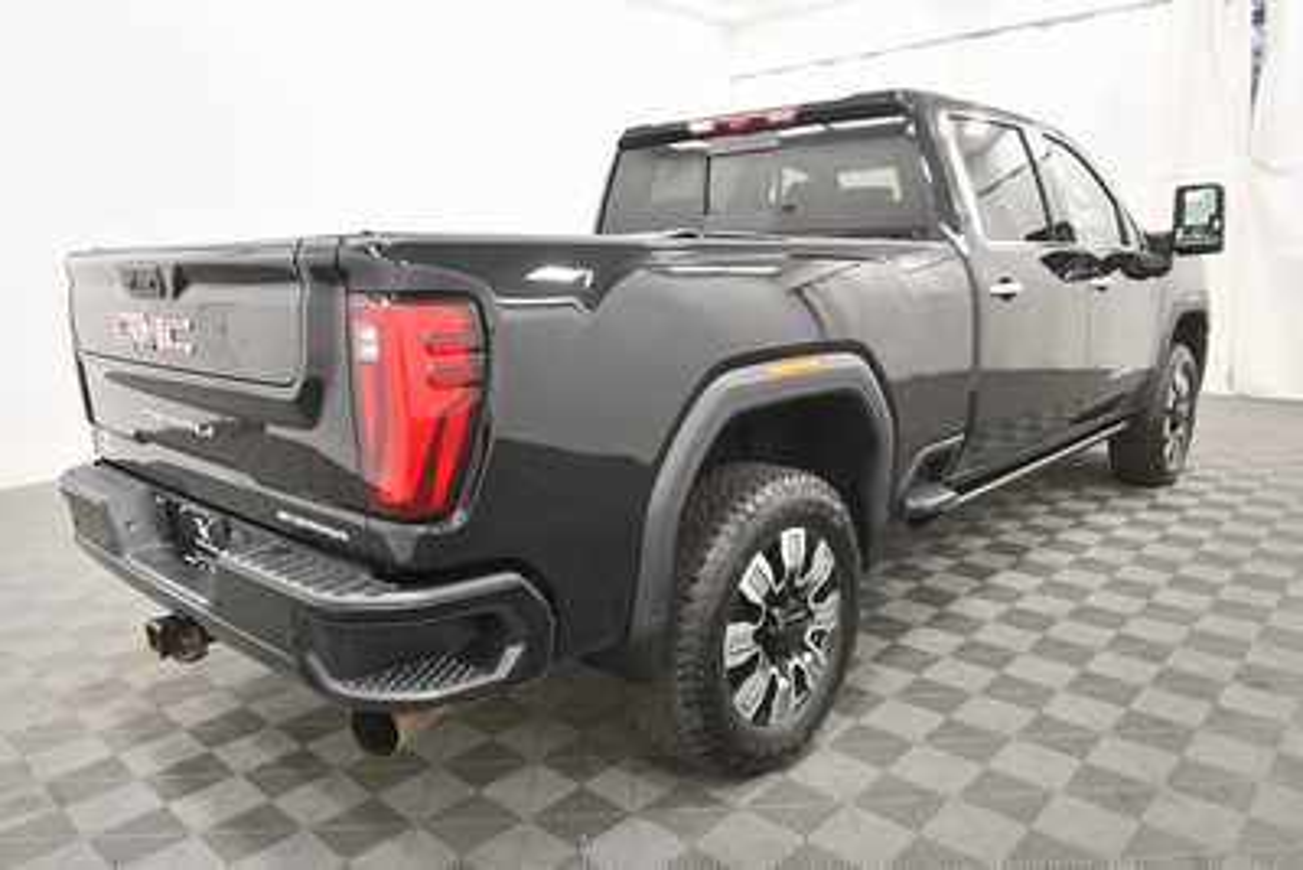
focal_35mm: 25
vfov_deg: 51.3
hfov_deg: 71.5
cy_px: 435
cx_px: 652
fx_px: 905
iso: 2000
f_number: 5.3
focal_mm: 17
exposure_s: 1/125
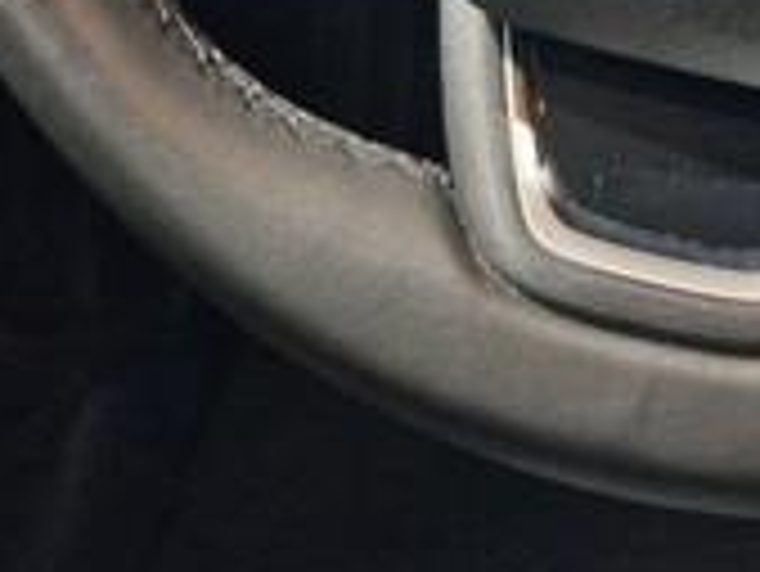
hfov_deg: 21.3
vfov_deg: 14.6
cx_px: 845
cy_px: -495
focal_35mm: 87
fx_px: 1911
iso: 800
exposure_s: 1/50
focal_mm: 5.4
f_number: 1.8
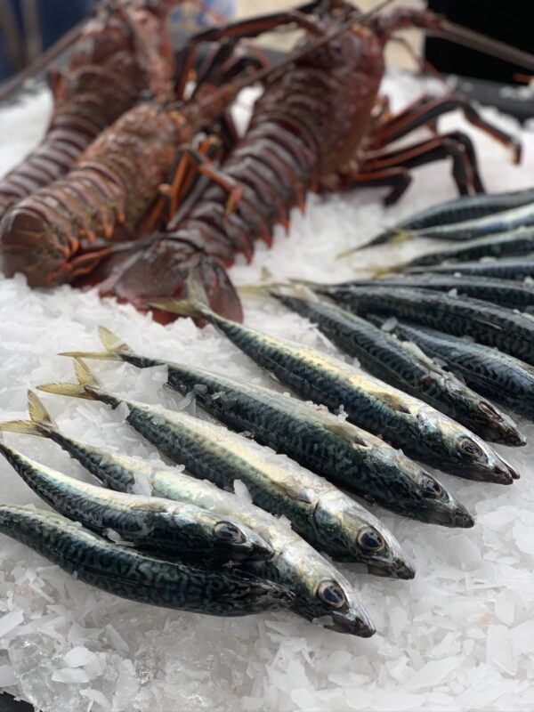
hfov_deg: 28.0
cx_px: 267
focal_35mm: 52
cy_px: 356
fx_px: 1070
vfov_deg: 36.8
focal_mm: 6
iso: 32
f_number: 2.4
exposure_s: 1/122
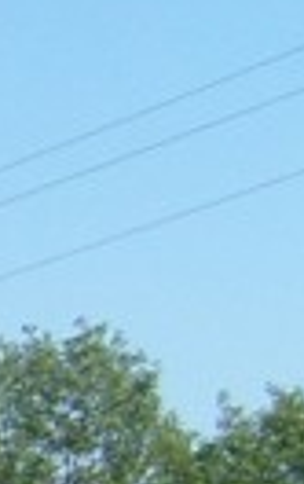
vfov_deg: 6.1
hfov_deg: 3.4
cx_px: -1626
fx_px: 4435
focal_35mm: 336
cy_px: 788
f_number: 7.1
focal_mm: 5.8
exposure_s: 1/250
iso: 80
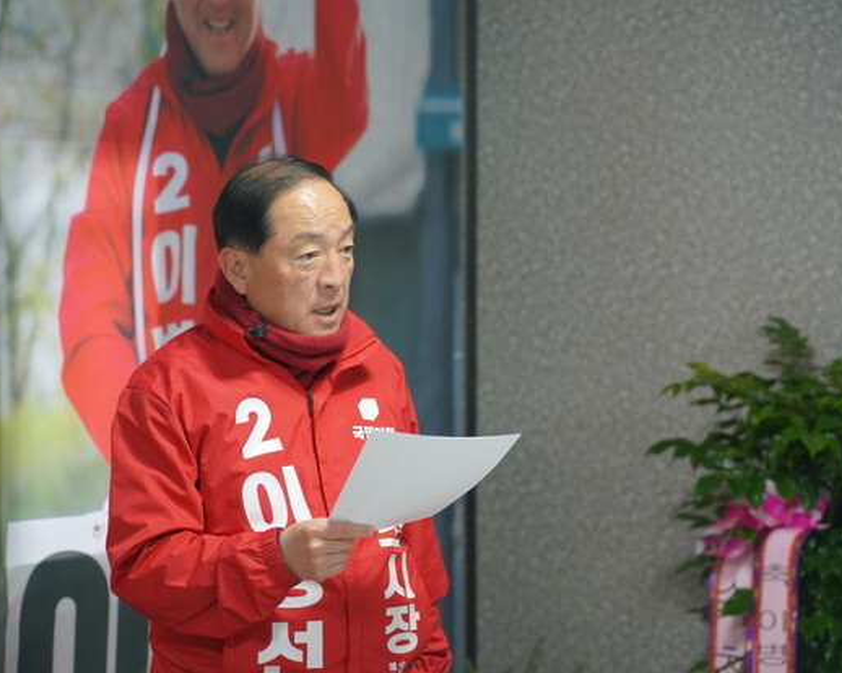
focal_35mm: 99
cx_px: 408
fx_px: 2466
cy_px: 339
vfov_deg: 15.5
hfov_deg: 19.4
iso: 2500
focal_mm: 87
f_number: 2.8
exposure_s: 1/500
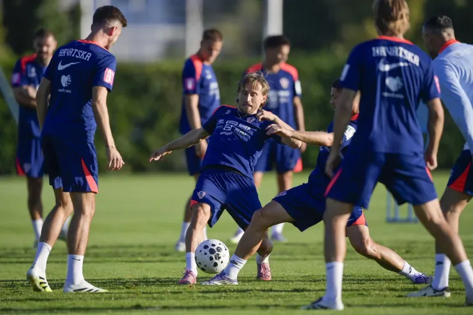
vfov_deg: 3.4
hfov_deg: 5.2
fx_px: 5253
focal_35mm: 400
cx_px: 236
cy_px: 158
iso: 100
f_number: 2.8
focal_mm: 400
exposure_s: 1/2500
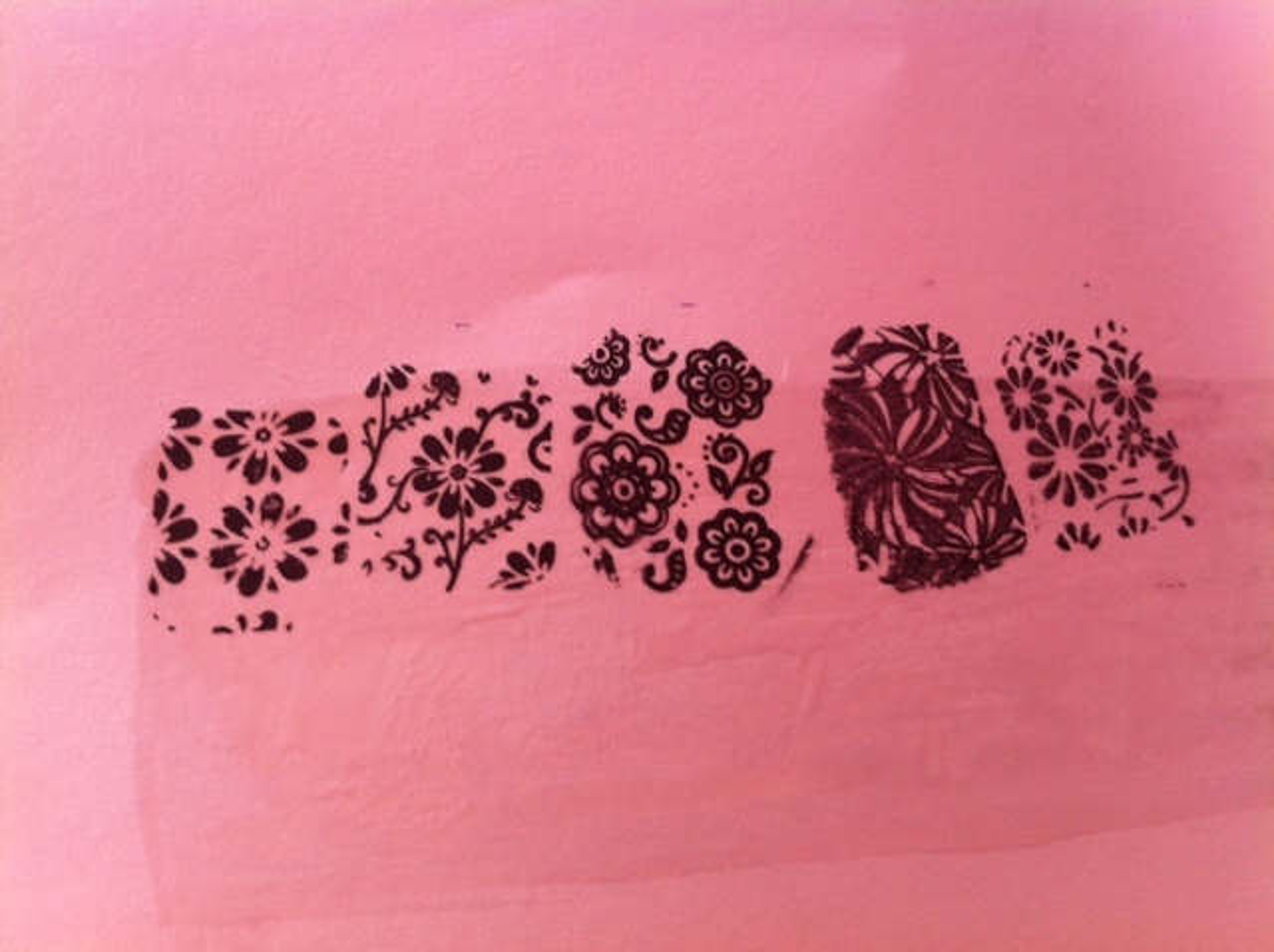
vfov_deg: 40.6
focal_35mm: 35
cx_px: 637
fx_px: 1286
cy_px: 476
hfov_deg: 52.7
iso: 80
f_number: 2.8
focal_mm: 3.85
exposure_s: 1/15
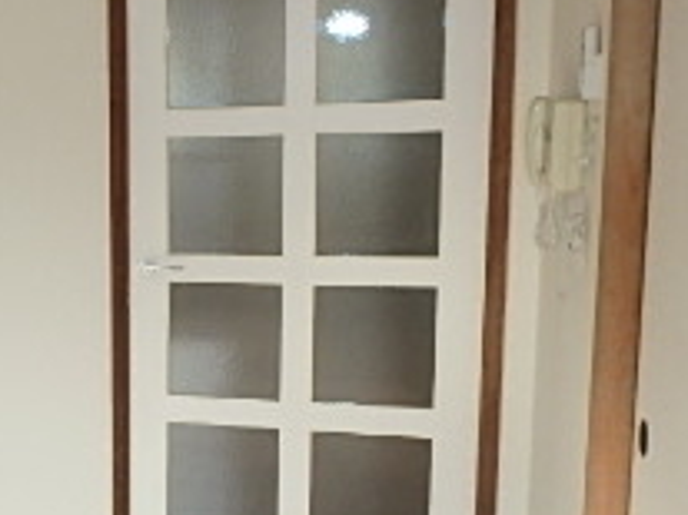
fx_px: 1291
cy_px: 292
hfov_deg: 23.7
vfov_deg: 22.5
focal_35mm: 65
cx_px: -342
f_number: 3.5
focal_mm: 3.7
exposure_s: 1/80
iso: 125
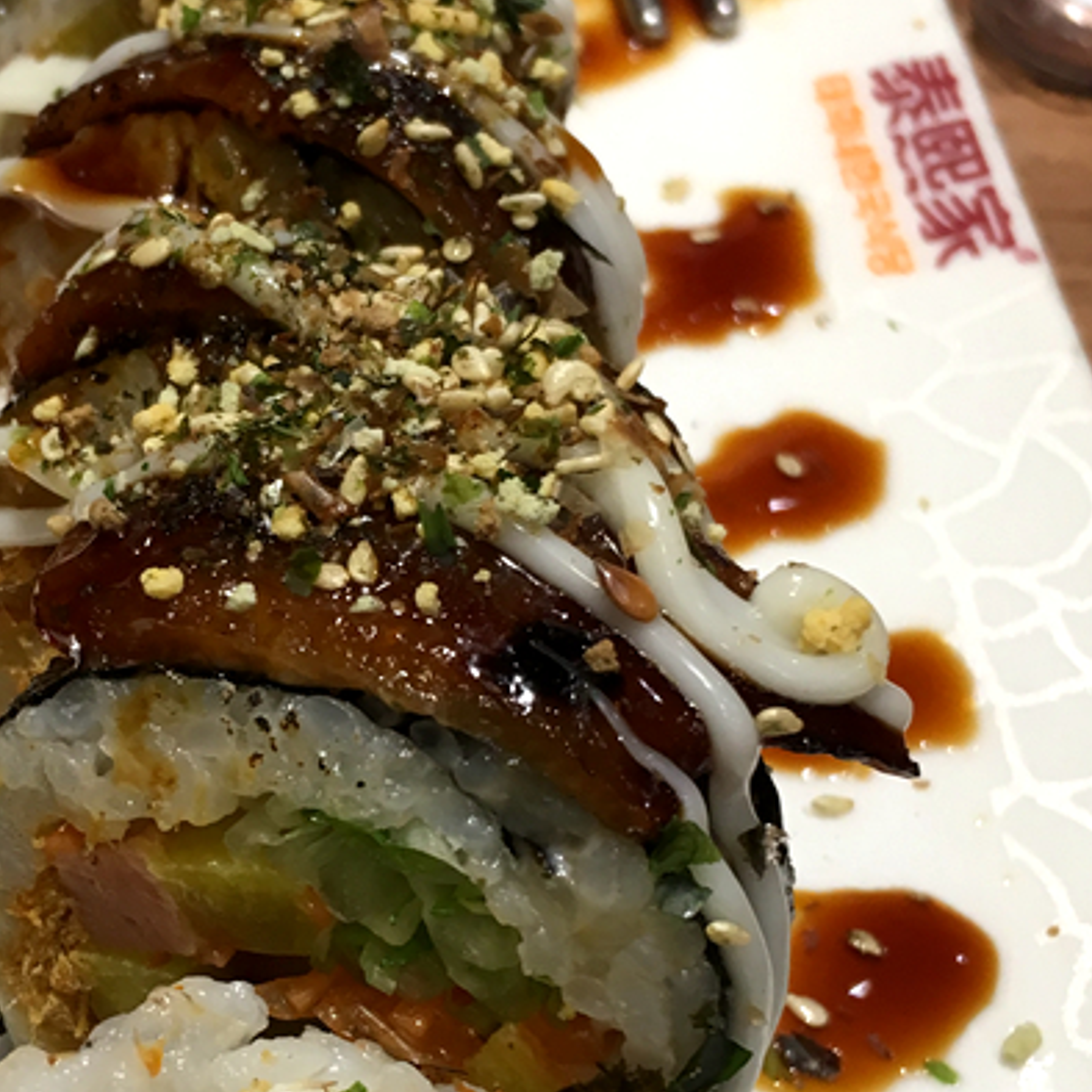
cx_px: 230
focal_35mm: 65
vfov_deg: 26.4
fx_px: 2320
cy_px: 657
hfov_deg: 26.0
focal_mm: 4.15
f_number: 2.2
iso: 64
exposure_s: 1/33
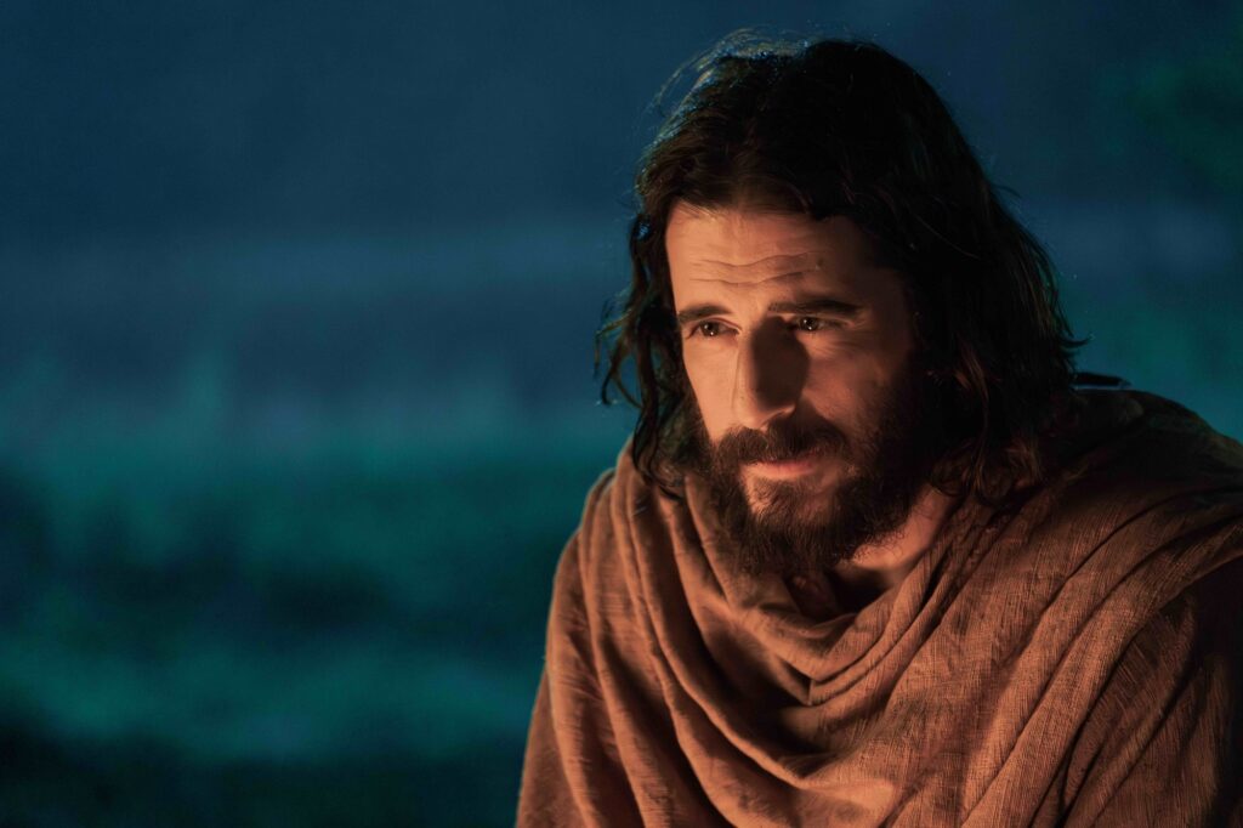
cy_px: 414
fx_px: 6420
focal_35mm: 186
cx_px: 622
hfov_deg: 11.1
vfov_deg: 7.4
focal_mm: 124.3
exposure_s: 1/60
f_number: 2.8
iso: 12800
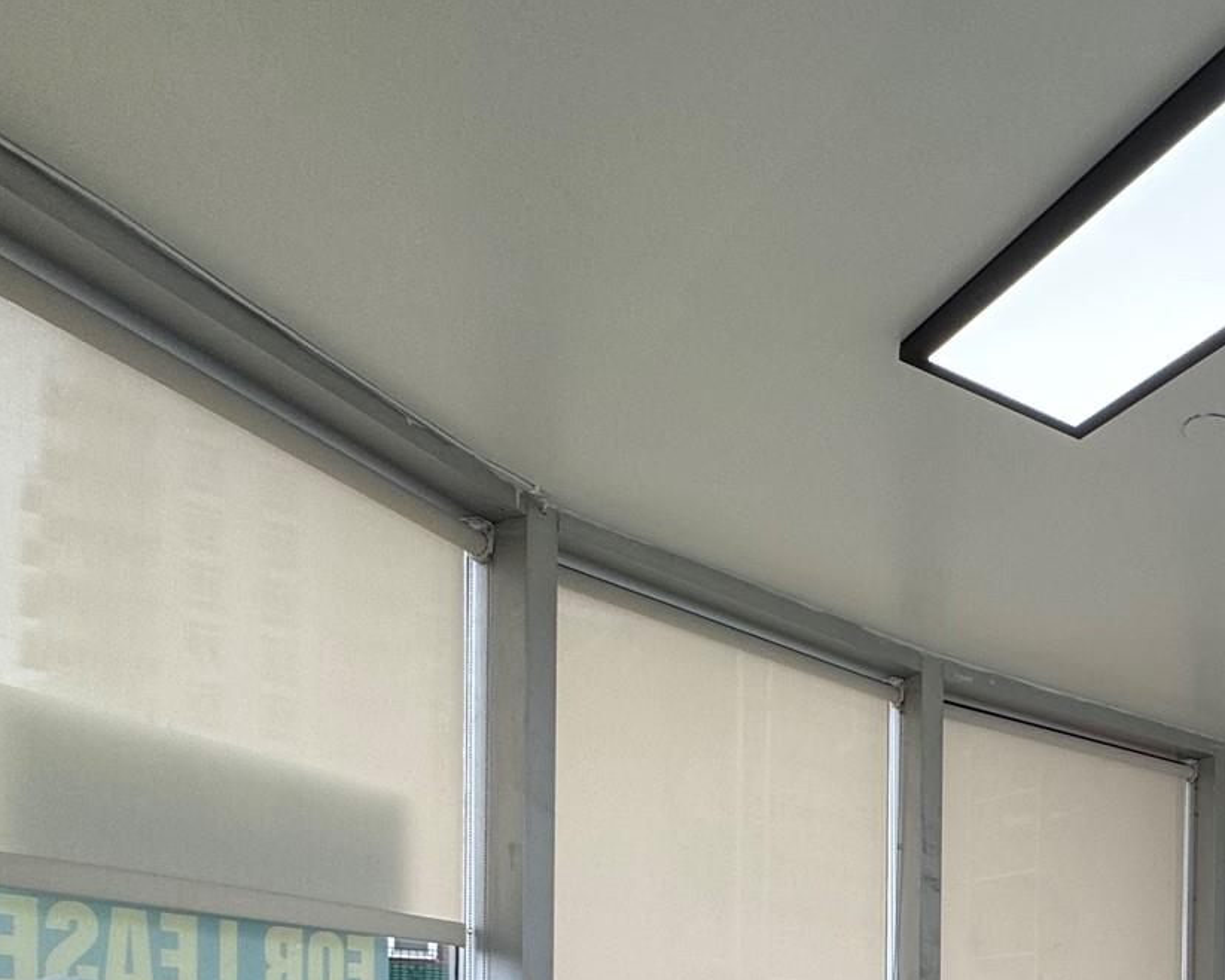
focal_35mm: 34
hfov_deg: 45.4
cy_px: 1068
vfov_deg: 36.8
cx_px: 1201
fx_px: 1233
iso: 80
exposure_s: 1/120
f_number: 2.2
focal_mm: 2.22
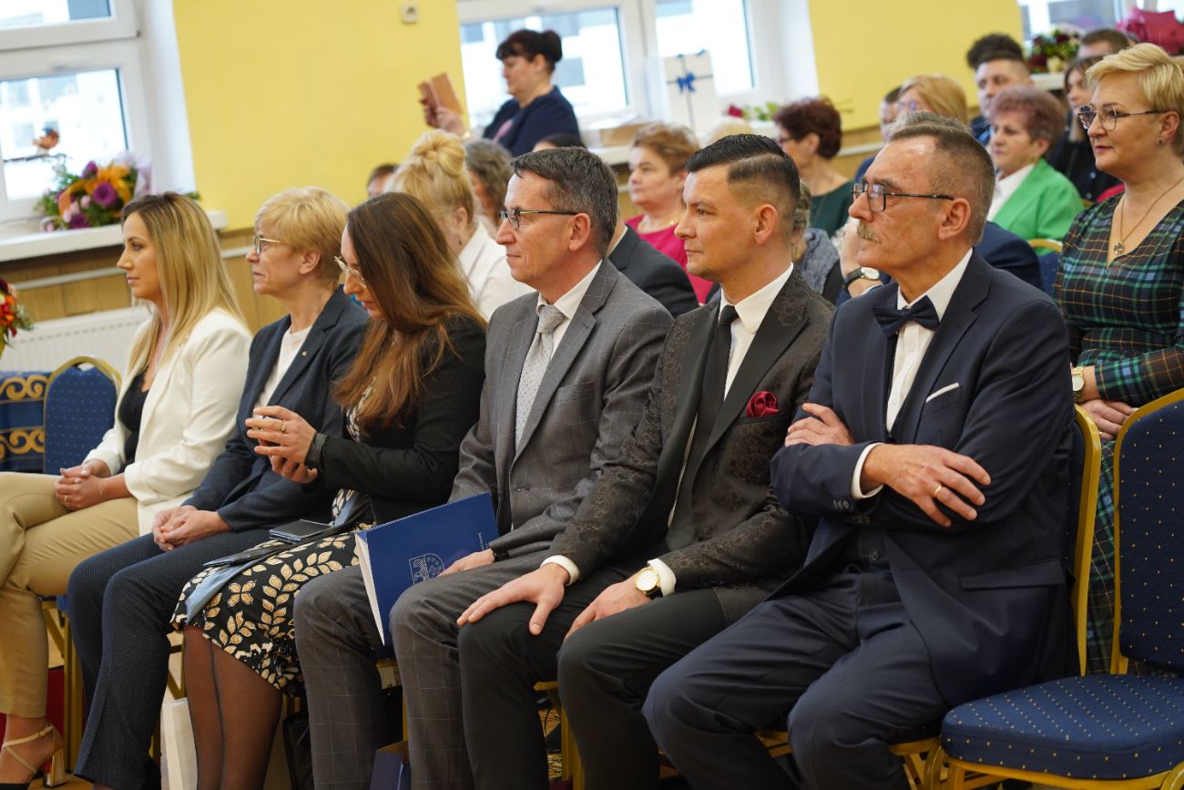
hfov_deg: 23.9
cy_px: 395
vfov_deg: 16.1
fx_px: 2796
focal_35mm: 85
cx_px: 592
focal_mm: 85
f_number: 4
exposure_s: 1/125
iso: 1600
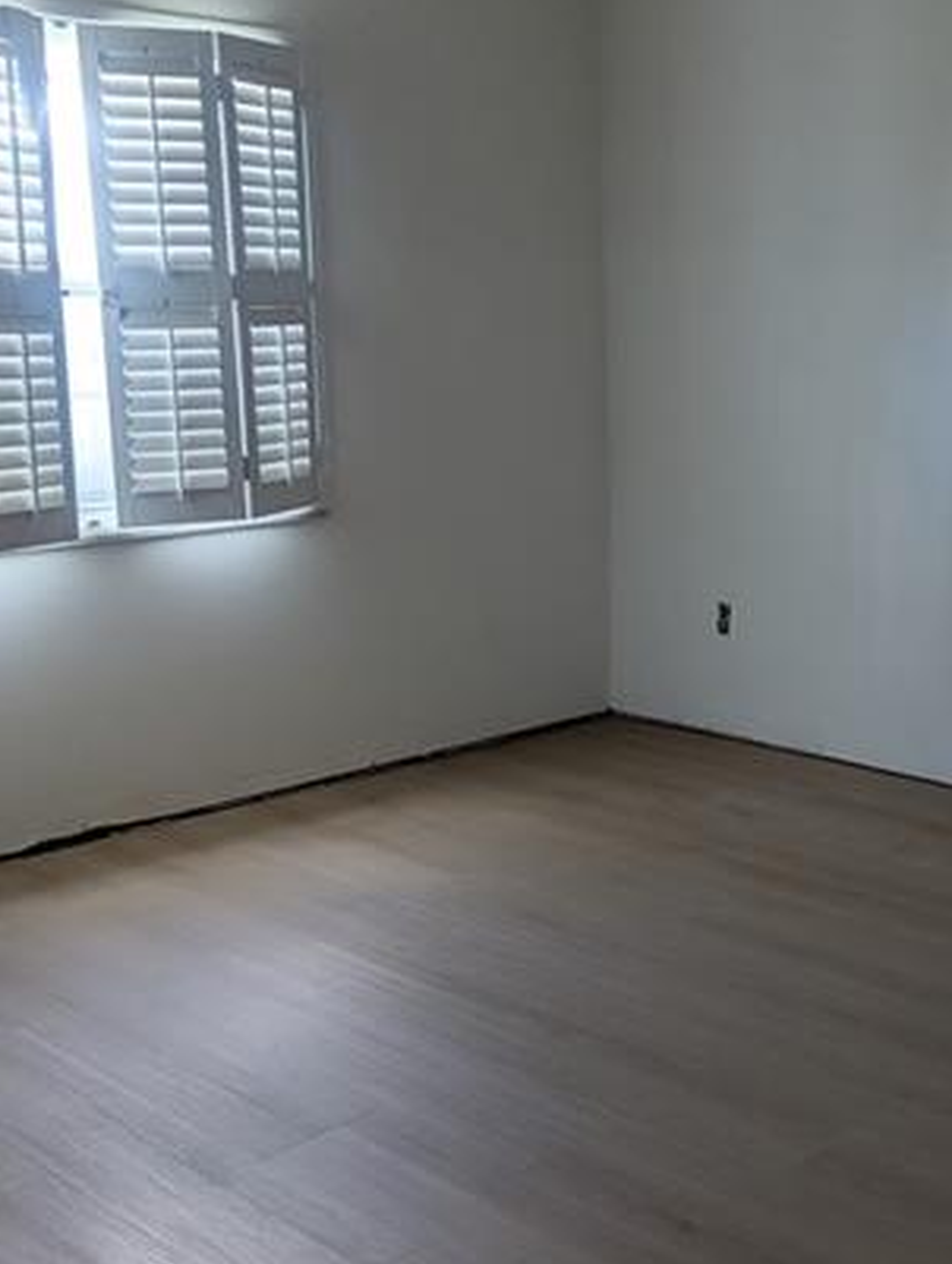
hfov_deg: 30.6
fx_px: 1682
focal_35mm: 46
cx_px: 807
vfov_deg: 41.2
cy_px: 589
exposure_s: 1/98.6
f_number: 1.85
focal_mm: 6.81
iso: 191
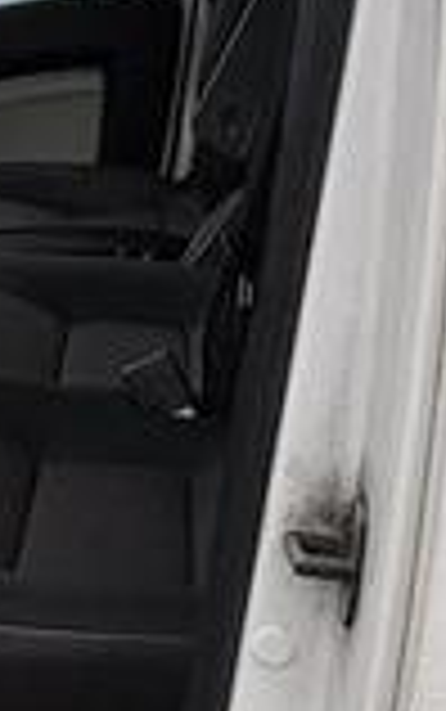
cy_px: 261
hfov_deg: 15.3
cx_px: 0
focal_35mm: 84
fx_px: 1631
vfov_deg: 24.5
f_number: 2.2
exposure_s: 1/99
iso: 100
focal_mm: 2.22
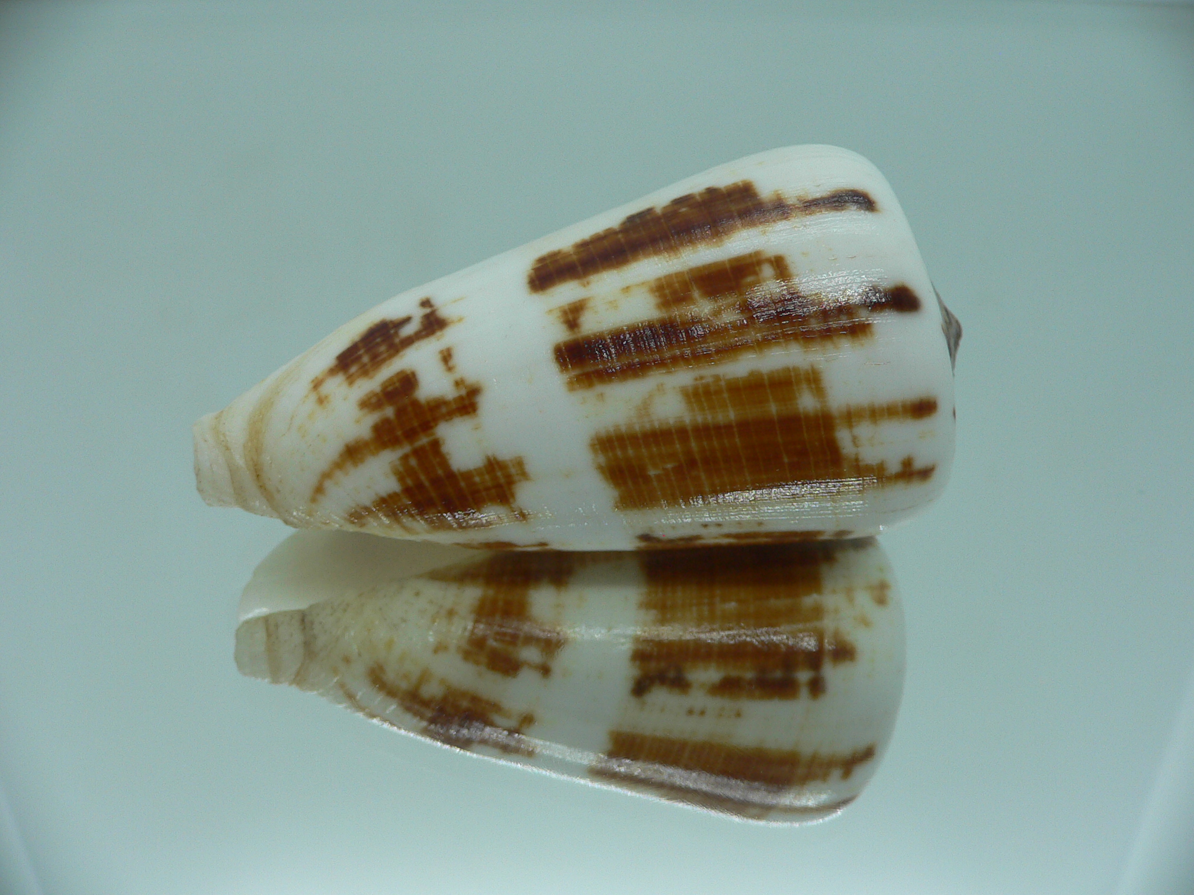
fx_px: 1207
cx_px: 597
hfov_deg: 52.6
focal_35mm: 35
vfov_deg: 40.7
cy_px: 448
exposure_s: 1/60
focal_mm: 4.6
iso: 80
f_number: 2.8
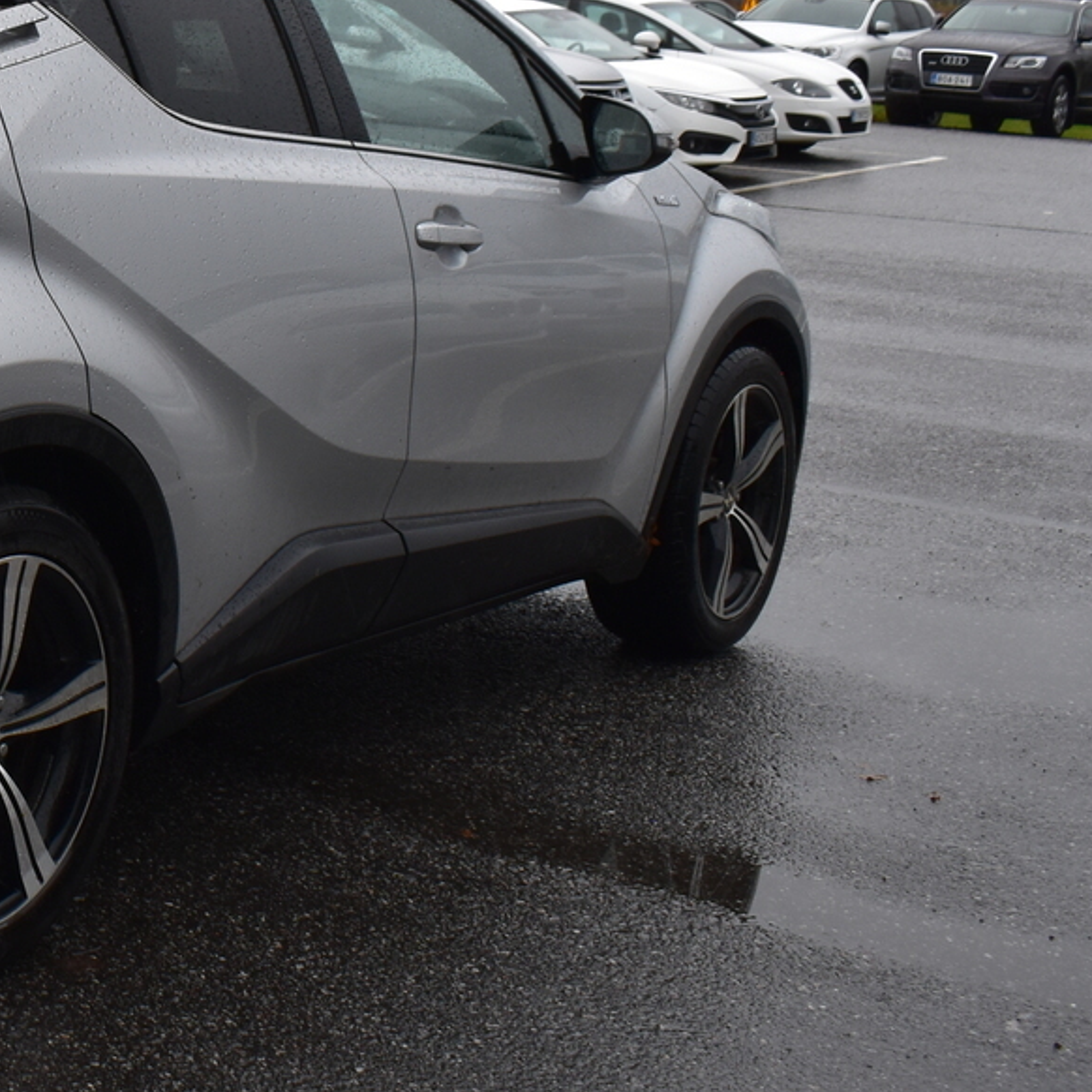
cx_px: -248
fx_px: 2534
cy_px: 300
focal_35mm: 71
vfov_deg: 24.1
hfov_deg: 22.3
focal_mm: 20
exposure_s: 1/125
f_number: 9.5
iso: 400
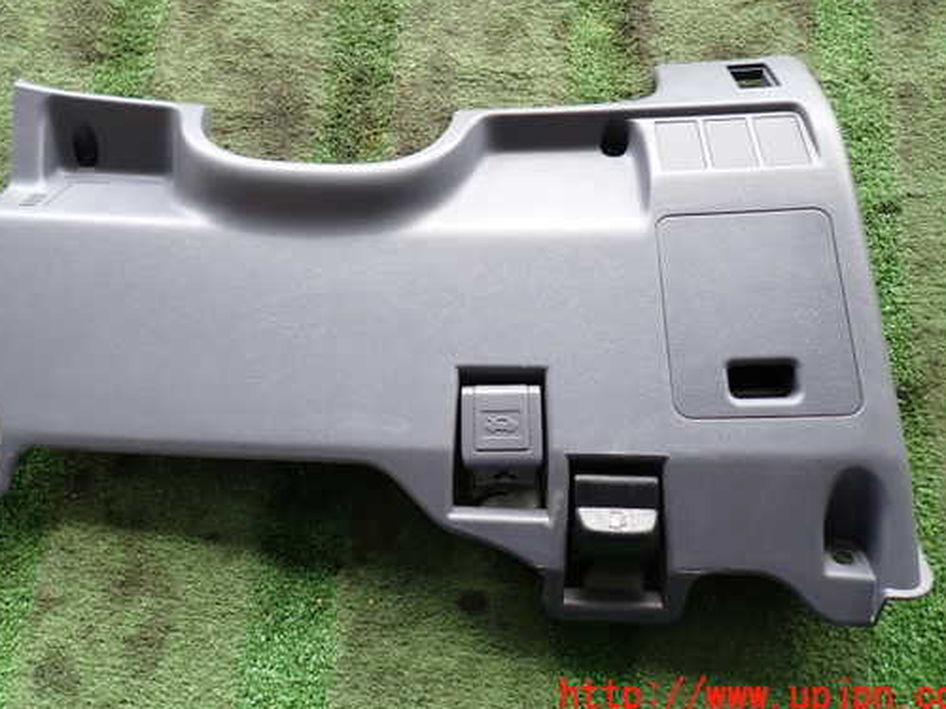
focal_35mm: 30
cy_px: 295
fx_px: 820
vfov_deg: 46.6
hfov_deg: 59.8
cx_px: 420
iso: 100
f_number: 2
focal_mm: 4.5
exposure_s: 1/80
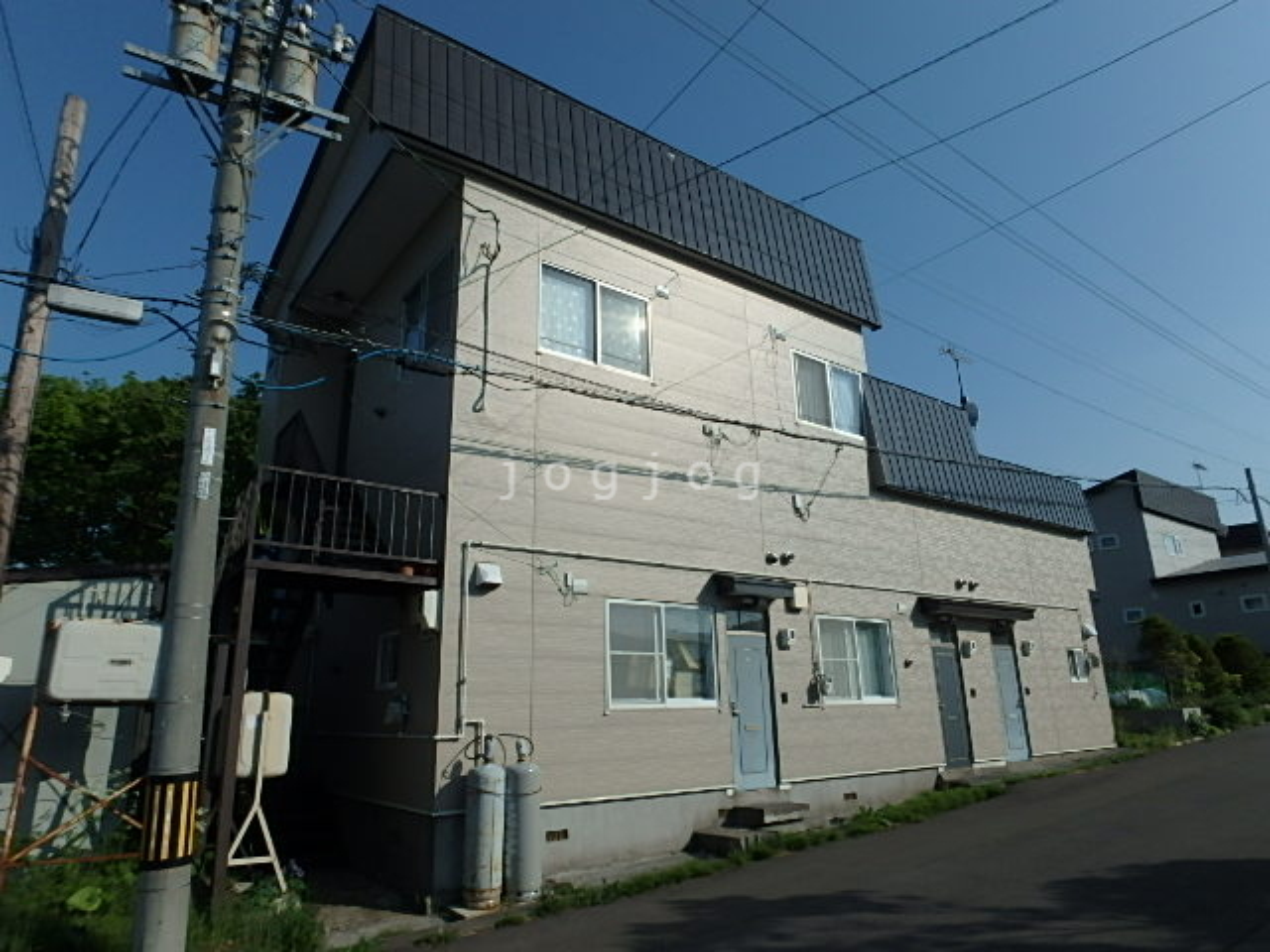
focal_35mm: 21
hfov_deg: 79.0
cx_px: 635
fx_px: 770
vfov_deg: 63.4
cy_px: 476
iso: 125
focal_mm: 3.7
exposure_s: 1/1000
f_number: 6
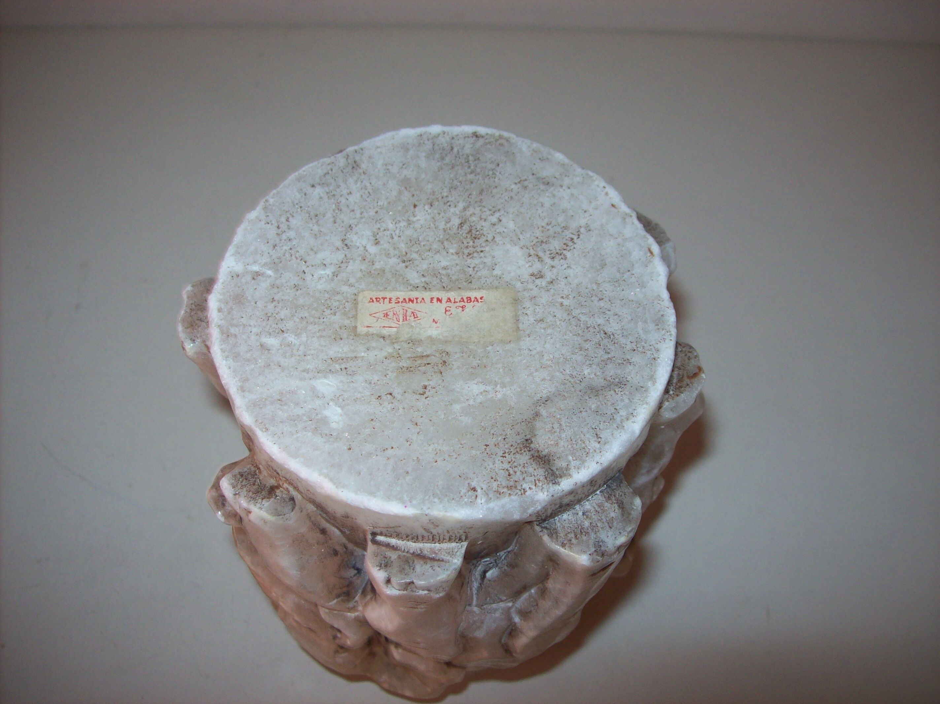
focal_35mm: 36
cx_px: 470
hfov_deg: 51.4
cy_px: 352
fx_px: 977
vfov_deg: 39.6
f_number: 2.7
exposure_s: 1/64
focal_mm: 6
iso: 80
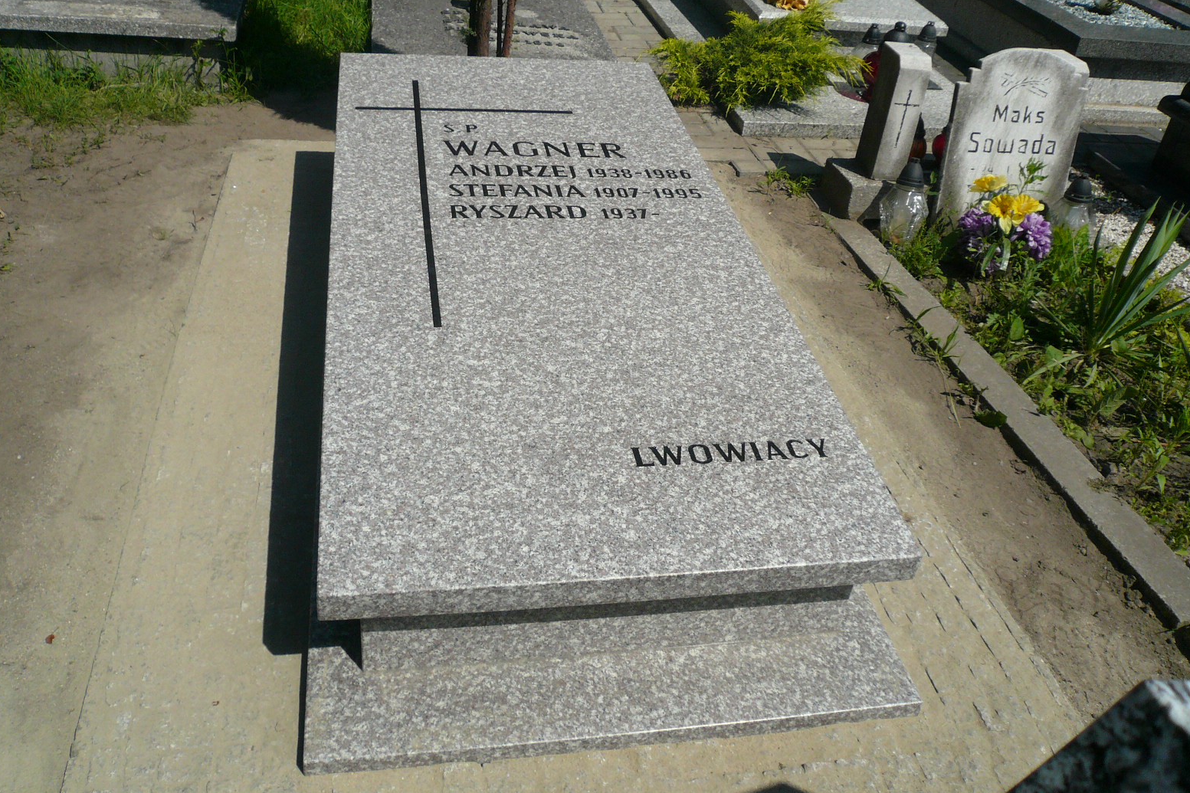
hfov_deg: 61.9
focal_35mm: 30
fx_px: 991
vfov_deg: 43.5
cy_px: 335
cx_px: 593
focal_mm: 4.6
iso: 100
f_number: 8
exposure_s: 1/400
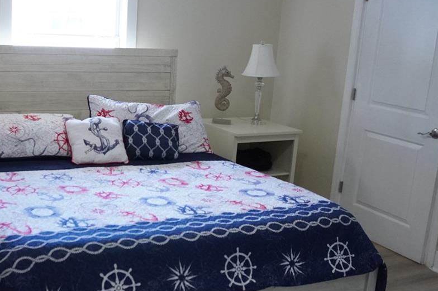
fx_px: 596
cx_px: 112
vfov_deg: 27.5
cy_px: 148
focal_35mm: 49
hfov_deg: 39.3
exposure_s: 1/160
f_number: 3.5
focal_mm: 16
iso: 2000
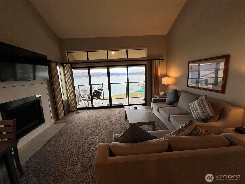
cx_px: 122
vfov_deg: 89.9
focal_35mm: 13
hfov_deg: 106.2
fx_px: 92
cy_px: 92
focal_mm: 1.57
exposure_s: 1/120
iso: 40
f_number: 1.8
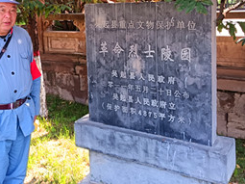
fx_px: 332
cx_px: 89
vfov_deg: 30.1
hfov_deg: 40.1
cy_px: 34
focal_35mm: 47
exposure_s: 1/100
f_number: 1.75
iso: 316
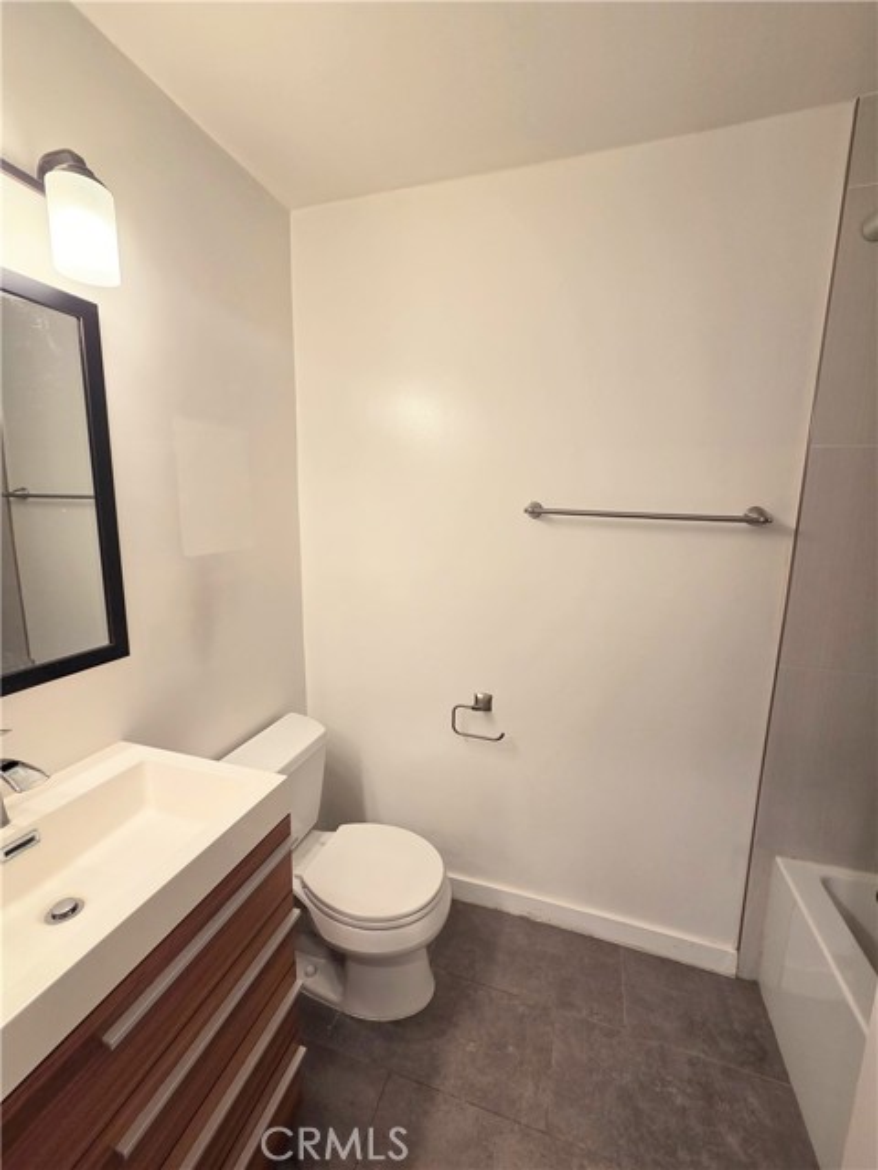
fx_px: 440
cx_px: 439
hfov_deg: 89.9
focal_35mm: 13
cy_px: 585
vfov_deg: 106.2
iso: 160
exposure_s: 1/60
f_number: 2.2
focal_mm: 2.2
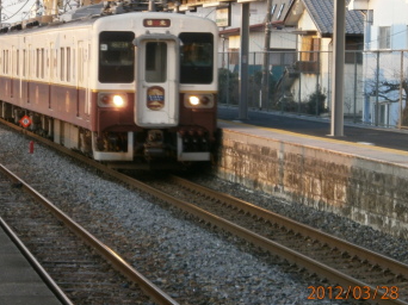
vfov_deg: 9.4
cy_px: 116
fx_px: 1861
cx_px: 136
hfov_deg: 12.5
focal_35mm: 158
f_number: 6.5
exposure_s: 1/50
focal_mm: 19.2
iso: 125
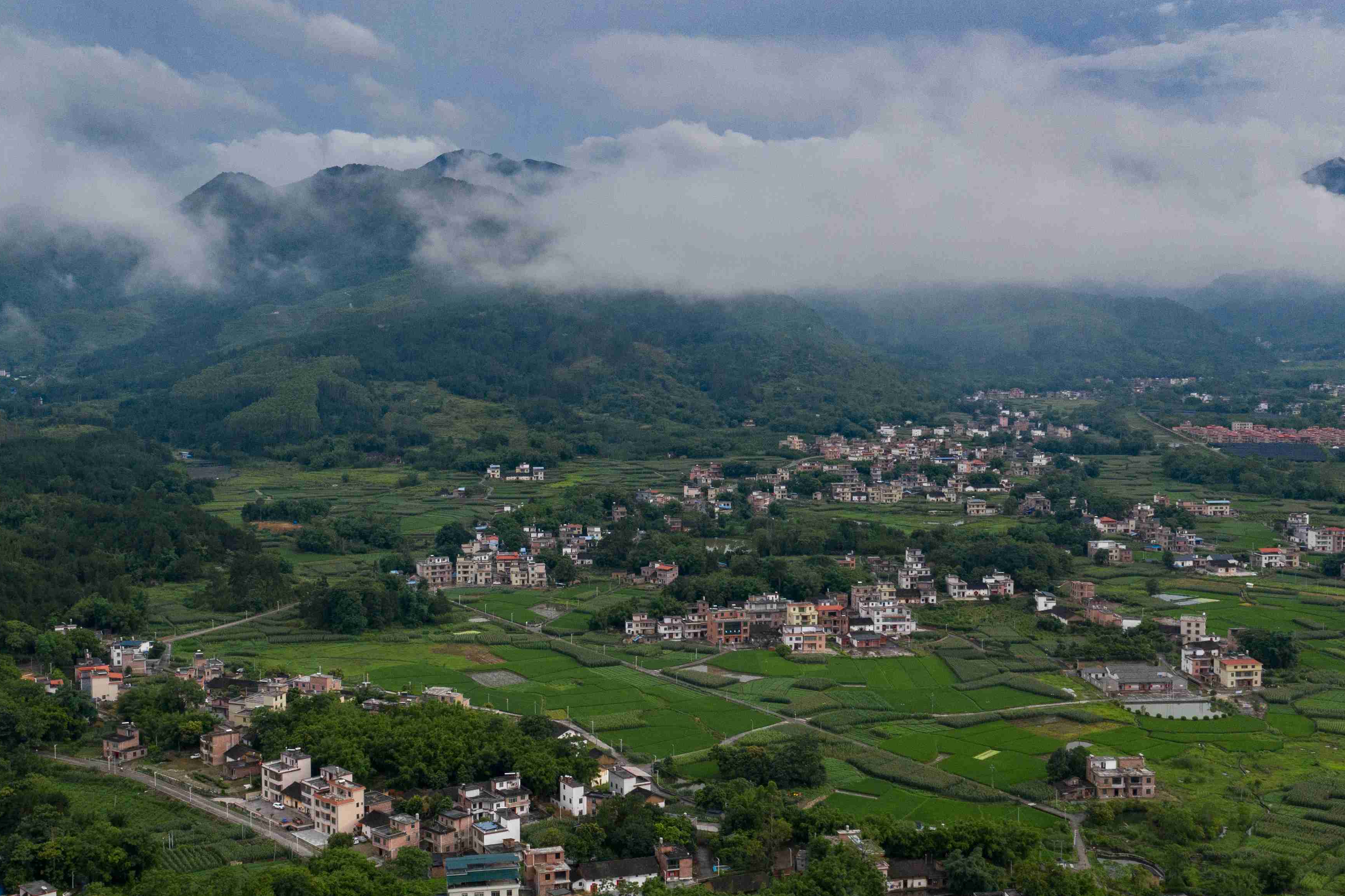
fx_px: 1644
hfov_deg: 44.4
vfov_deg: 30.5
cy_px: 417
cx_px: 575
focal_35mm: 44
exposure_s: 1/200
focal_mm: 10.26
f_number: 5.6
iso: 100
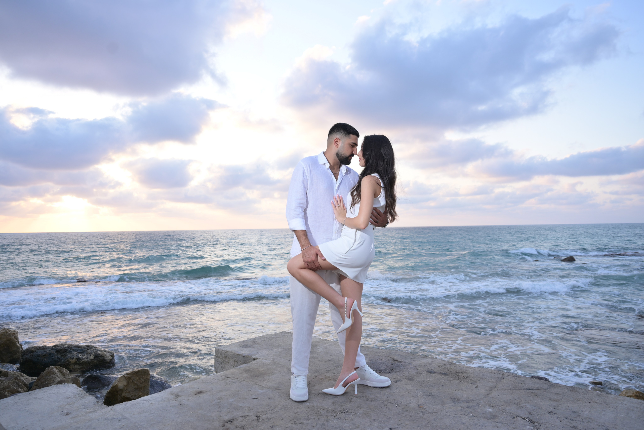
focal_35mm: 24
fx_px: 429
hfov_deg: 73.7
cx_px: 322
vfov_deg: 53.2
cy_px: 215
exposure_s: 1/160
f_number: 4
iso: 100
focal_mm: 24
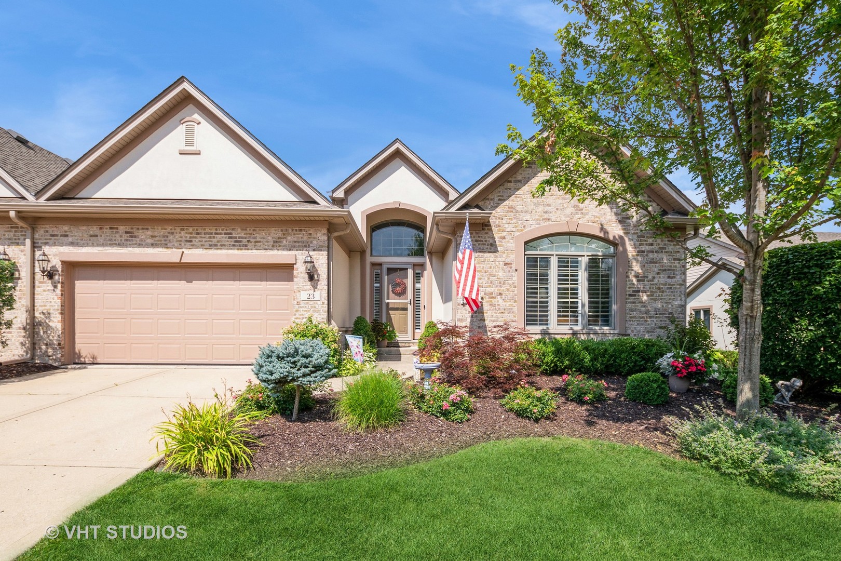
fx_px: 350
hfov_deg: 100.4
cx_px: 420
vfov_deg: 77.3
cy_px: 280
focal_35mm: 15
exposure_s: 1/500
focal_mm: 10
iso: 250
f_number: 7.1
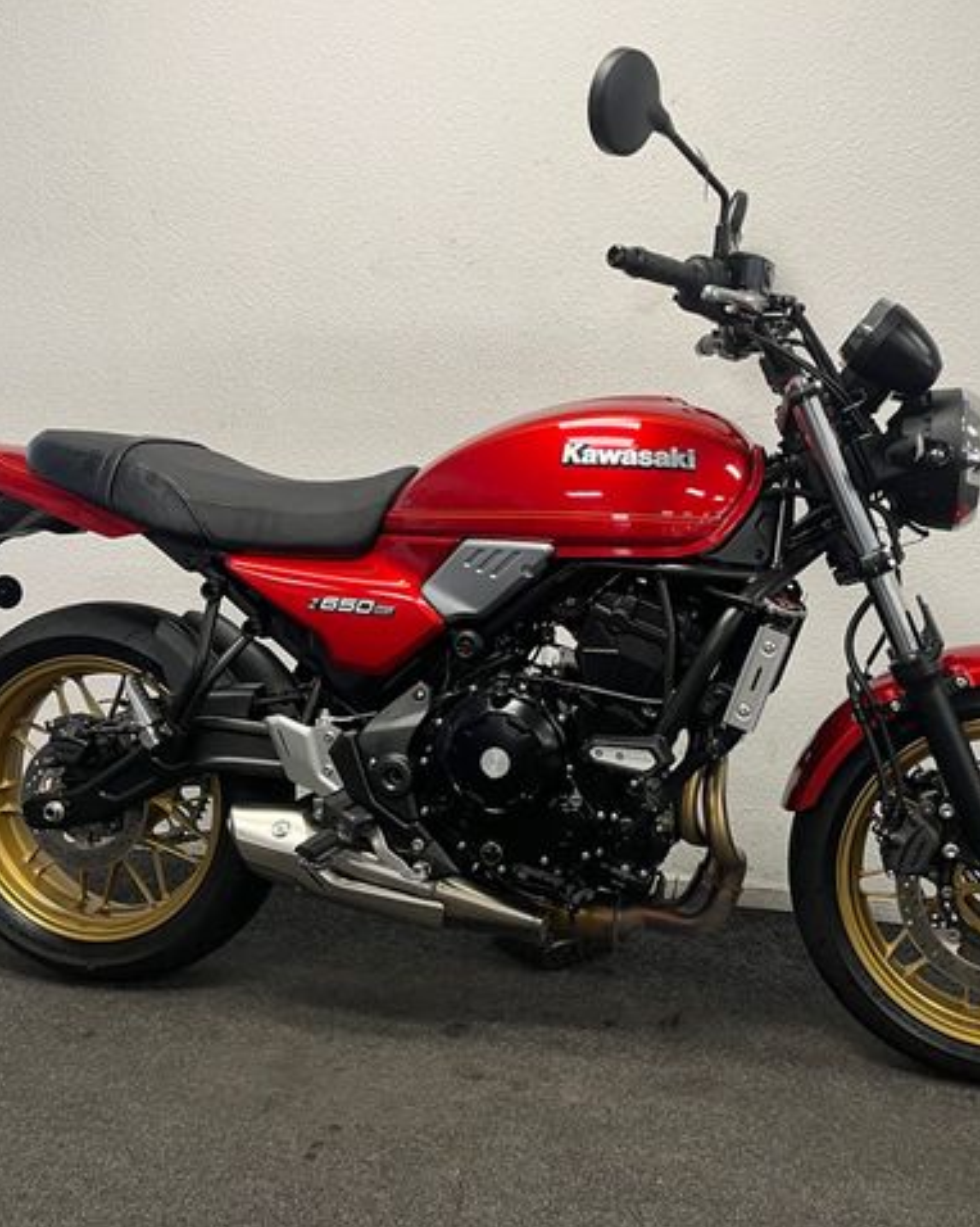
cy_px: 614
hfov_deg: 43.1
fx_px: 1233
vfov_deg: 52.9
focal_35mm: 34
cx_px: 600
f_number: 1.6
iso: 64
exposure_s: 1/50
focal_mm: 5.1
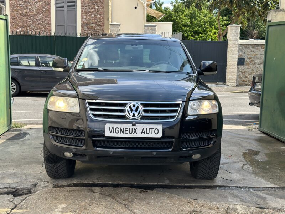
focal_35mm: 48
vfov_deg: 30.3
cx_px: 142
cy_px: 107
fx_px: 395
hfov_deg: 39.7
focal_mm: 6.86
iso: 64
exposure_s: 1/1199
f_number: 1.78
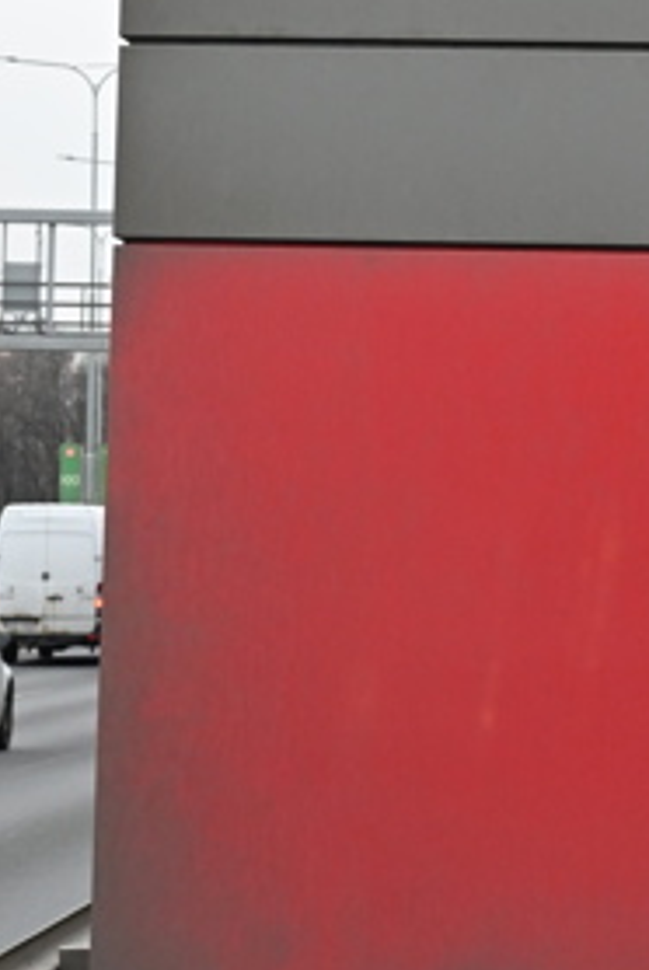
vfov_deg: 11.6
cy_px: -368
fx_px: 4612
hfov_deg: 8.0
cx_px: 419
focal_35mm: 171
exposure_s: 1/500
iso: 1250
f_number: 5.6
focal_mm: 46
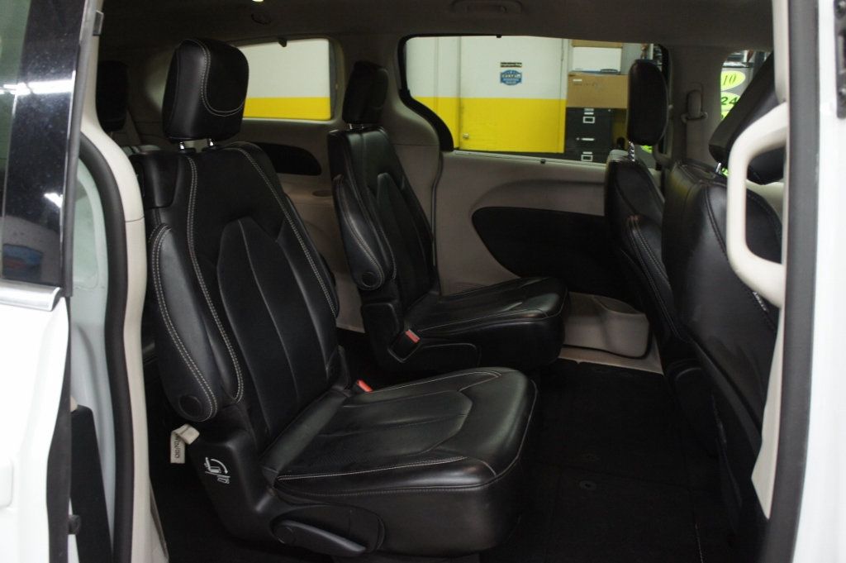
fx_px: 634
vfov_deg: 47.9
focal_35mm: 27
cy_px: 282
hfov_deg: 67.4
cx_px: 423
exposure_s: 1/30
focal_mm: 18
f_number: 3.5
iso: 800
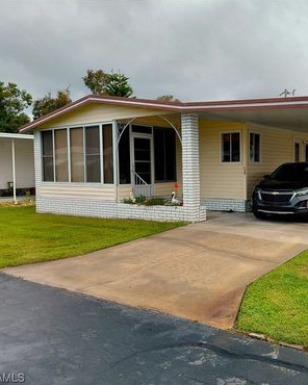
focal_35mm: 33
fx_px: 376
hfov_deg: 43.4
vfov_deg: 54.2
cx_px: 223
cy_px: 194
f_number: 1.8
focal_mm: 4.69
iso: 50
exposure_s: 1/2005
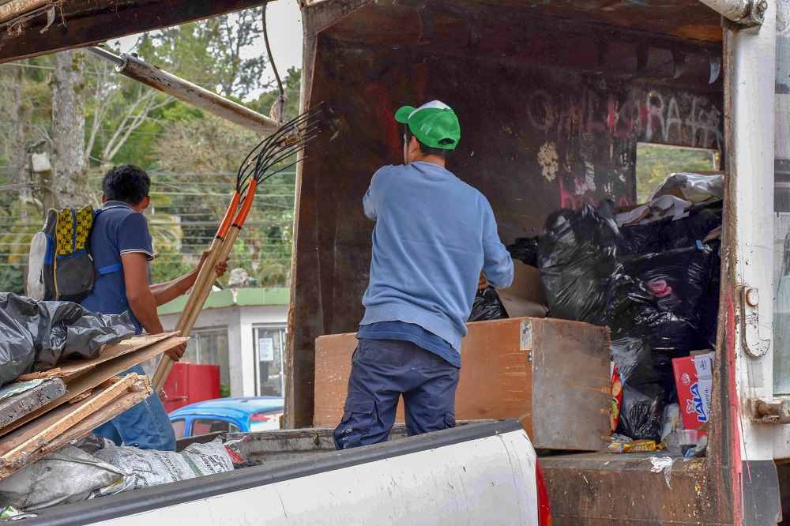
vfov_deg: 20.1
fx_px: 1481
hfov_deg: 29.9
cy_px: 263
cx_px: 395
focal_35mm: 68
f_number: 6.3
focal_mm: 45
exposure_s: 1/160
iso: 800
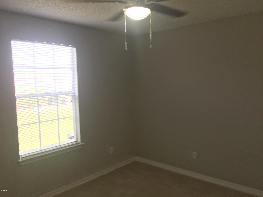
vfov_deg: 48.2
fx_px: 220
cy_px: 98
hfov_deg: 61.7
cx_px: 132
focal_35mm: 29
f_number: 2.2
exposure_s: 1/60
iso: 25
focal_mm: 4.15
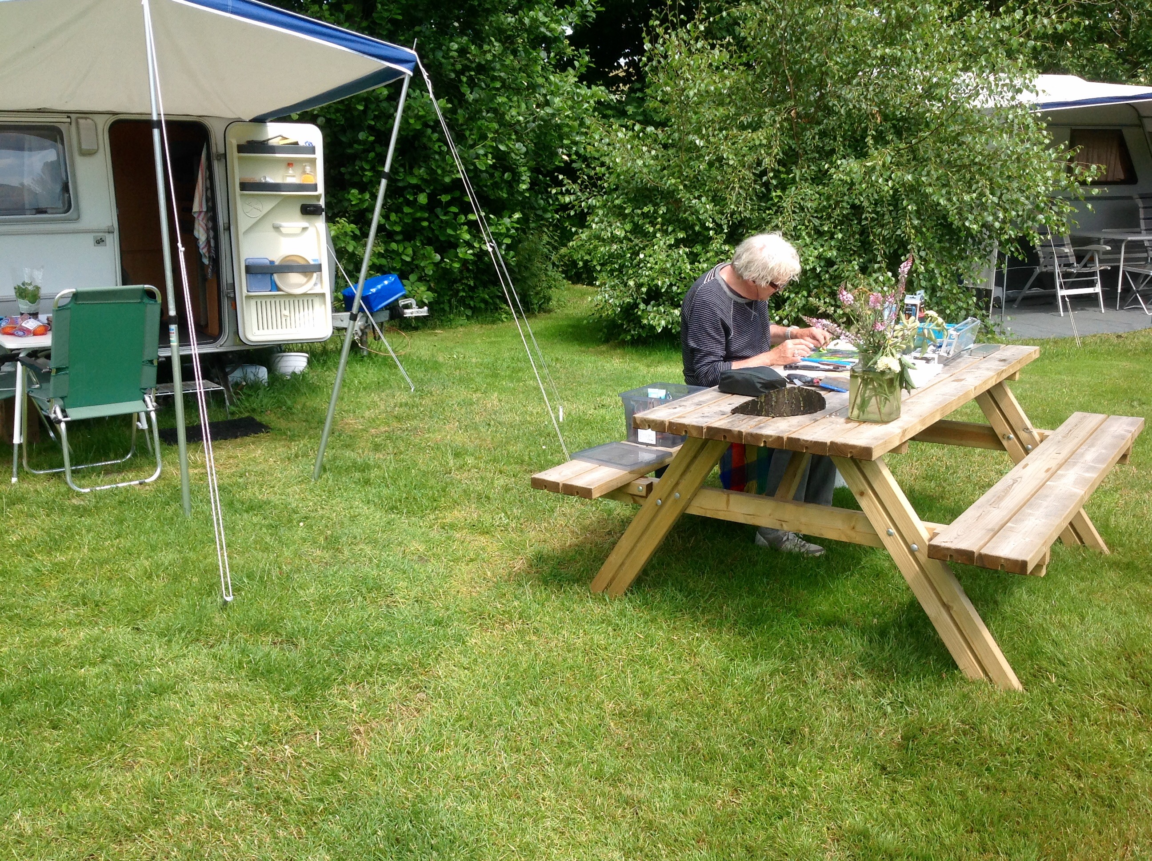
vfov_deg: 40.6
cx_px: 576
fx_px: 1163
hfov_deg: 52.7
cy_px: 430
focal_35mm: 35
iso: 50
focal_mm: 4.28
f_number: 2.4
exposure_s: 1/672
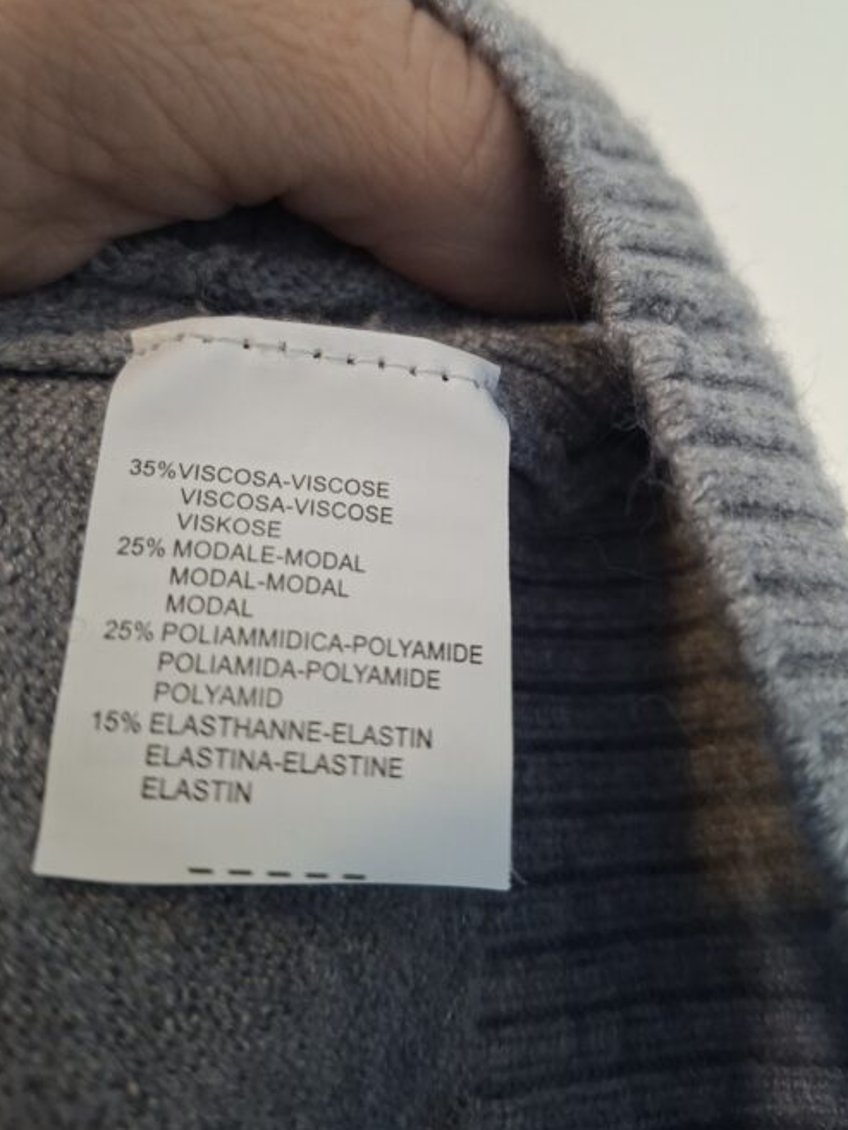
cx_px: 449
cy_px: 461
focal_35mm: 28
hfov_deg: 49.7
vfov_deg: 63.0
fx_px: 914
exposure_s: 1/24
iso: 400
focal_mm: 5.54
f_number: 1.8
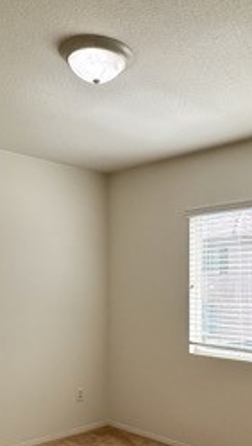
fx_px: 462
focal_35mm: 39
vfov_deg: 50.8
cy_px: 289
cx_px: 159
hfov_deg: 30.4
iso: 40
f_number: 2.2
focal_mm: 2.22
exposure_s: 1/327
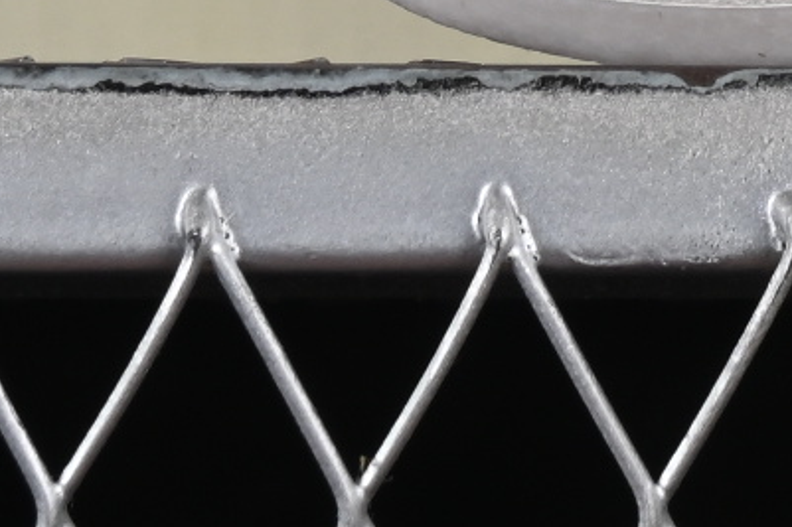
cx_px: 1296
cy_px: -1078
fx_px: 11457
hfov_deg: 3.9
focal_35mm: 521
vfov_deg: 2.6
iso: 160
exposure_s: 1/80
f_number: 8
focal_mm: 50
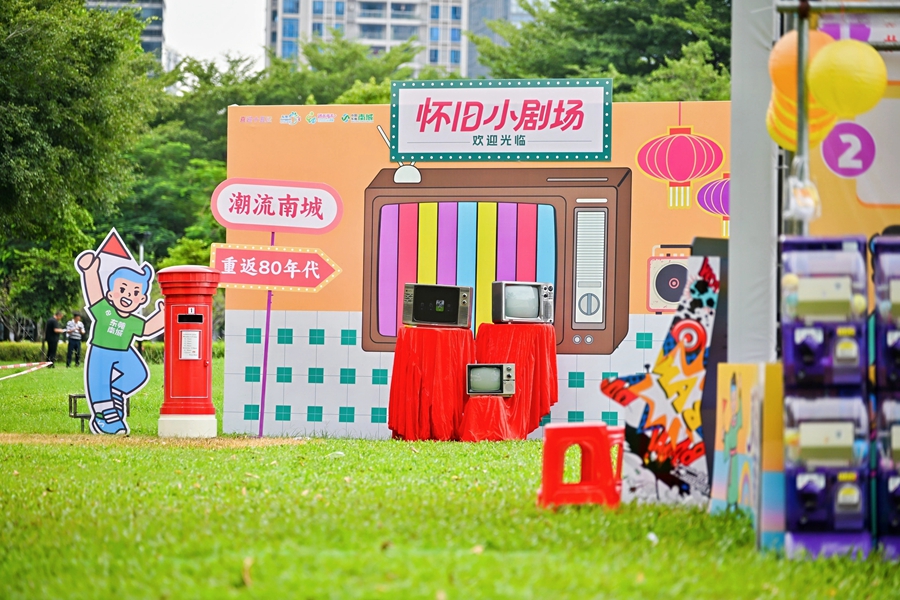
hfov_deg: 16.7
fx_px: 3075
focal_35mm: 123
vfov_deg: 11.1
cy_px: 300
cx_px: 450
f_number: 2.8
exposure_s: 1/667
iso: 110
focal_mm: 123
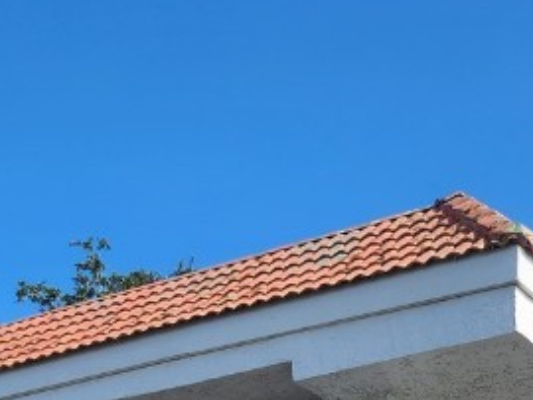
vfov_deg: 15.4
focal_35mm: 91
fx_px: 1402
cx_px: 318
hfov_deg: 21.5
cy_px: 542
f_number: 1.8
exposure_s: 1/2333
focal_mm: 5
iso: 50
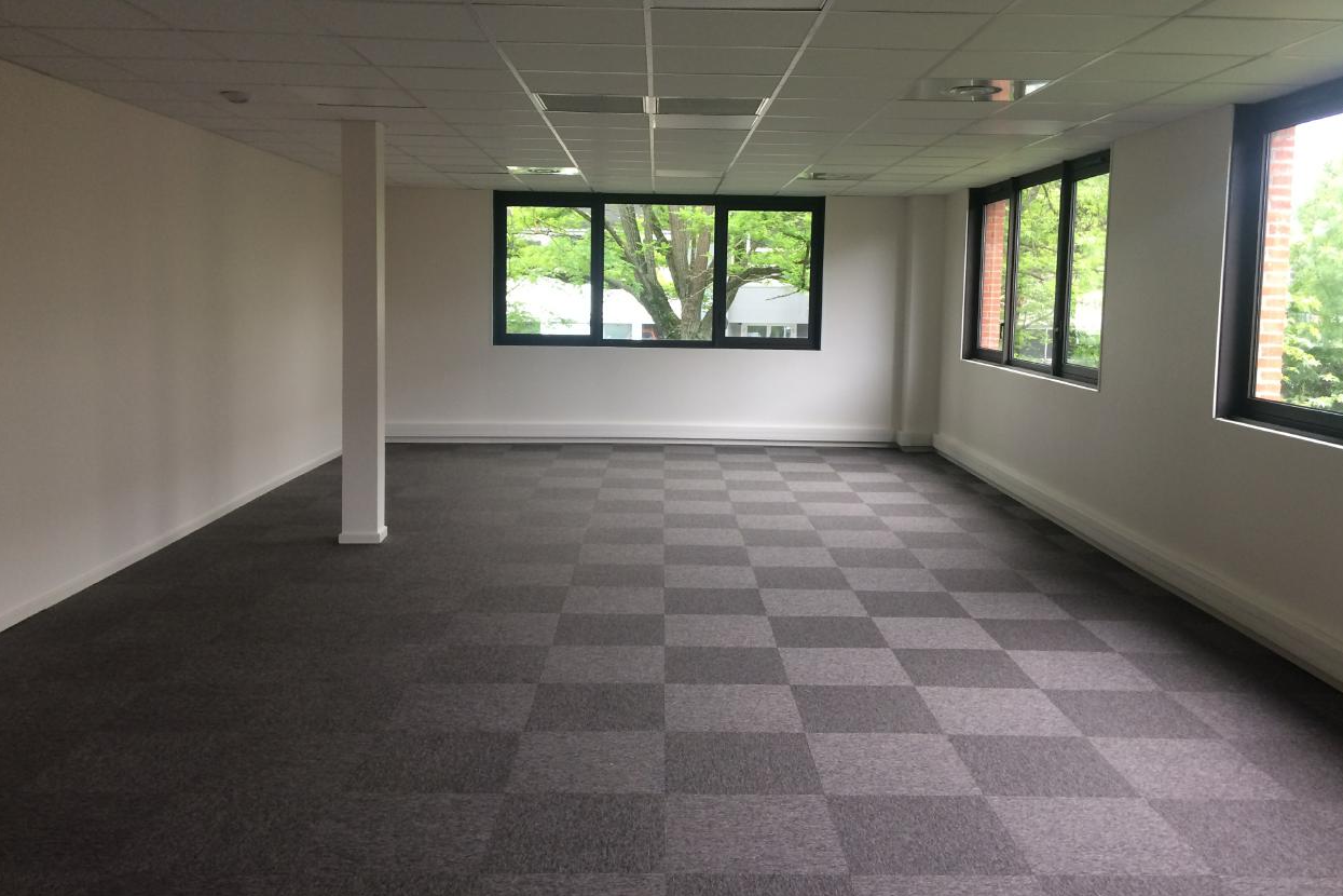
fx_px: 1156
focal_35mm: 31
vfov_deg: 42.2
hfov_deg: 60.3
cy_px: 389
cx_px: 686
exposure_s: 1/33
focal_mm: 4.15
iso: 40
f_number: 2.2
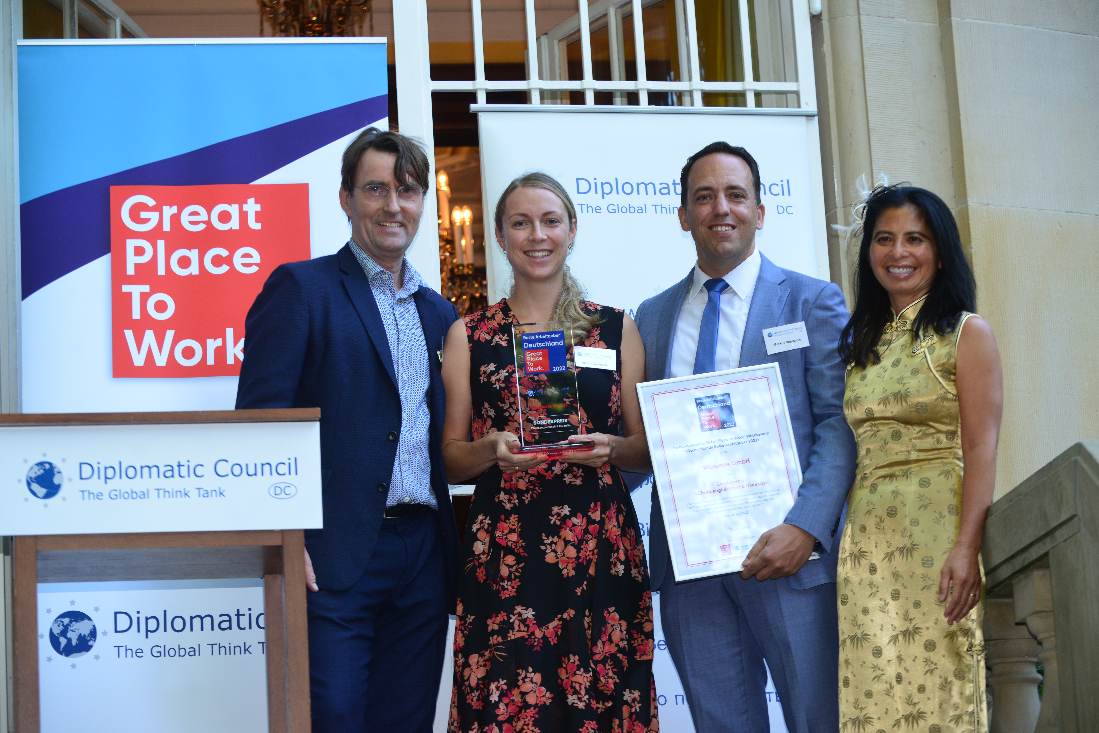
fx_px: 3054
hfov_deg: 20.4
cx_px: 550
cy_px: 366
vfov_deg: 13.7
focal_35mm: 100
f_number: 6.3
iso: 800
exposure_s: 1/125
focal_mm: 100
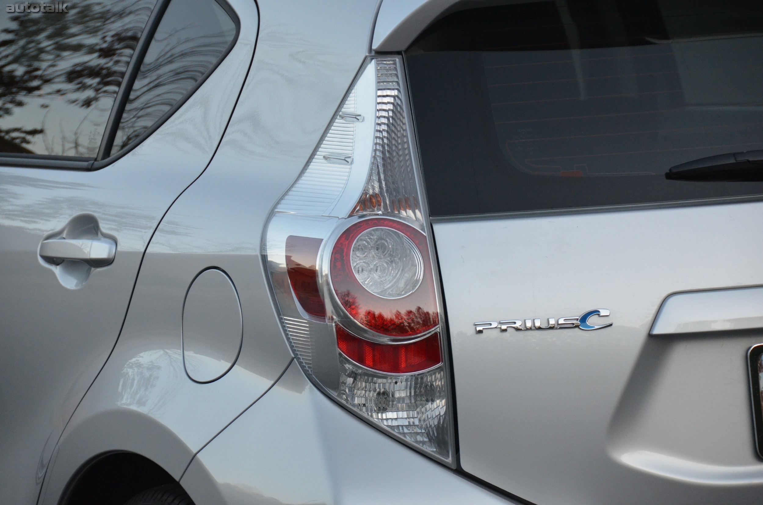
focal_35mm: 180
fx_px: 3807
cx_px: 382
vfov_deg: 7.6
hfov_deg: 11.4
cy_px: 252
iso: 1400
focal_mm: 120
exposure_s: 1/500
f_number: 5.3
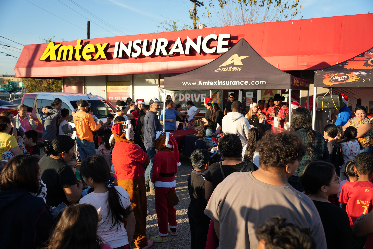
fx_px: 352
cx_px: 186
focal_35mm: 34
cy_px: 124
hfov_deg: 55.8
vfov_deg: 38.9
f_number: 4.5
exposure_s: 1/320
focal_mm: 34
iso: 100
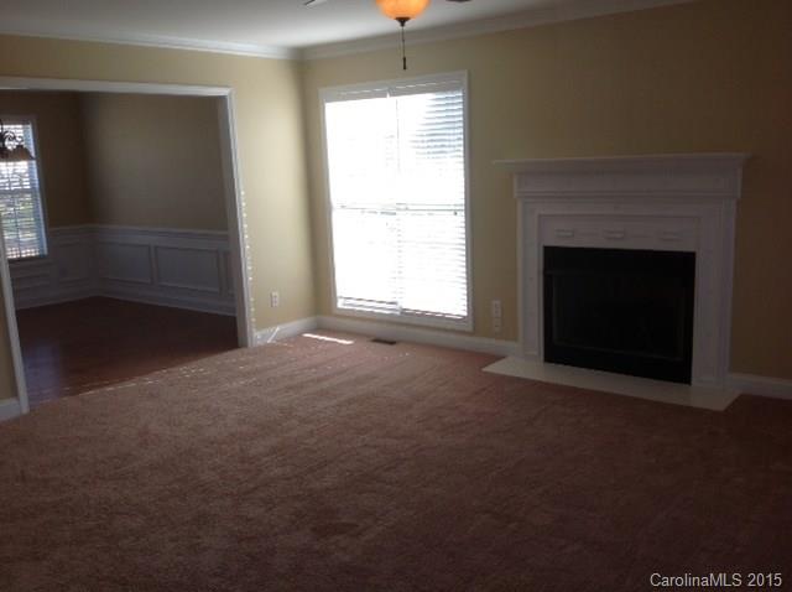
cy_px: 296
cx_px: 396
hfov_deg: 52.7
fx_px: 800
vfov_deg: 40.6
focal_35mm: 35
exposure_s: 1/175
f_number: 2.4
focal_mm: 4.28
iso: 50
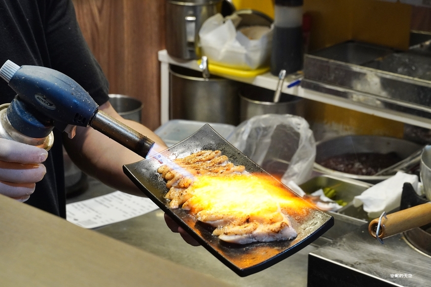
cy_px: 144
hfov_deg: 23.8
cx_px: 216
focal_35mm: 86
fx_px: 1023
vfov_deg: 16.0
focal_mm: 57
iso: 1600
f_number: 8
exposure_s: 1/20
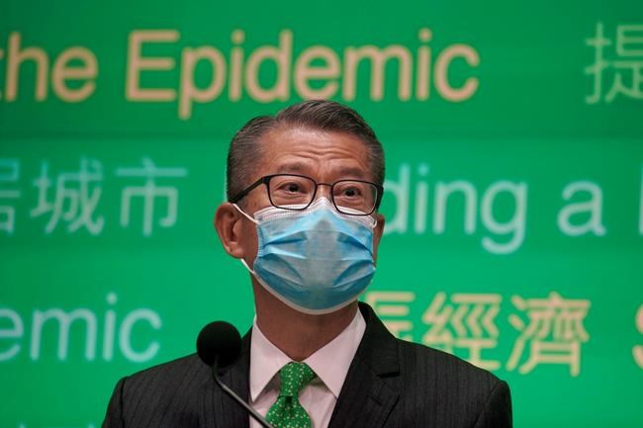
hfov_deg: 11.7
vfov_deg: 7.8
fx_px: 3143
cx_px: 322
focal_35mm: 176
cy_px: 214
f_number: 5.6
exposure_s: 1/60
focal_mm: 176
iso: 1250
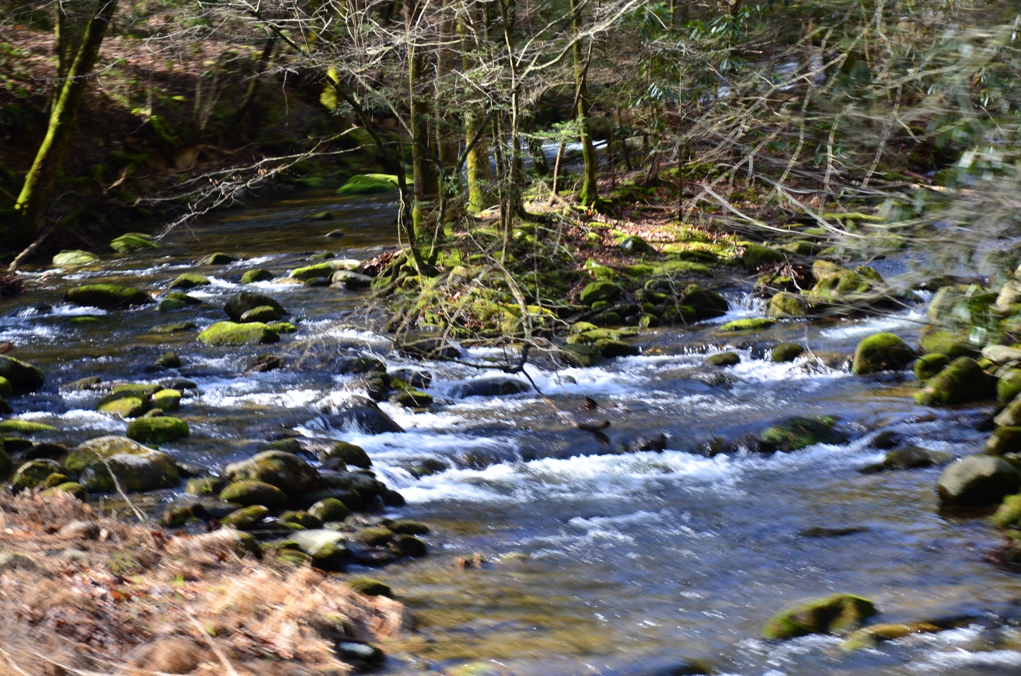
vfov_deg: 12.1
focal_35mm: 112
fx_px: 3183
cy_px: 338
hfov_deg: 18.2
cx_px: 510
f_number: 5.3
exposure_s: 1/60
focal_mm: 75
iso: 160
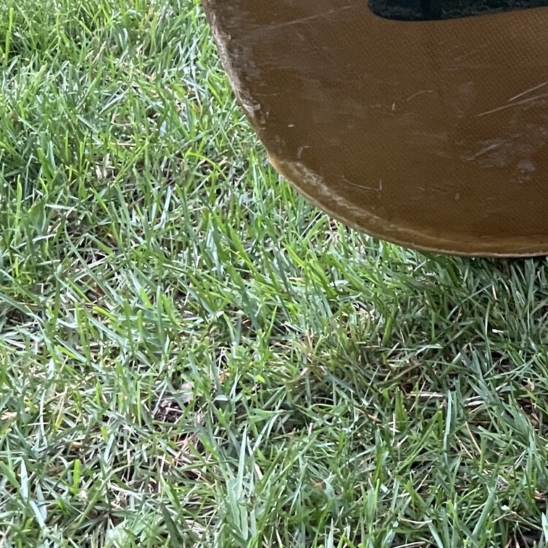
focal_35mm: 76
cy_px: -34
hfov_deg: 19.5
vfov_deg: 21.7
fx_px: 1361
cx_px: 851
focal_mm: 4.2
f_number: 1.6
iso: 500
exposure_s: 1/55
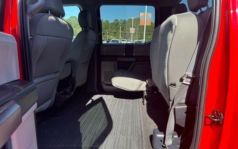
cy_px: 88
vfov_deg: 47.4
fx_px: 169
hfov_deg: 70.4
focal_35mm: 26
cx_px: 118
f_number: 1.78
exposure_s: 1/514
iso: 80
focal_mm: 6.76
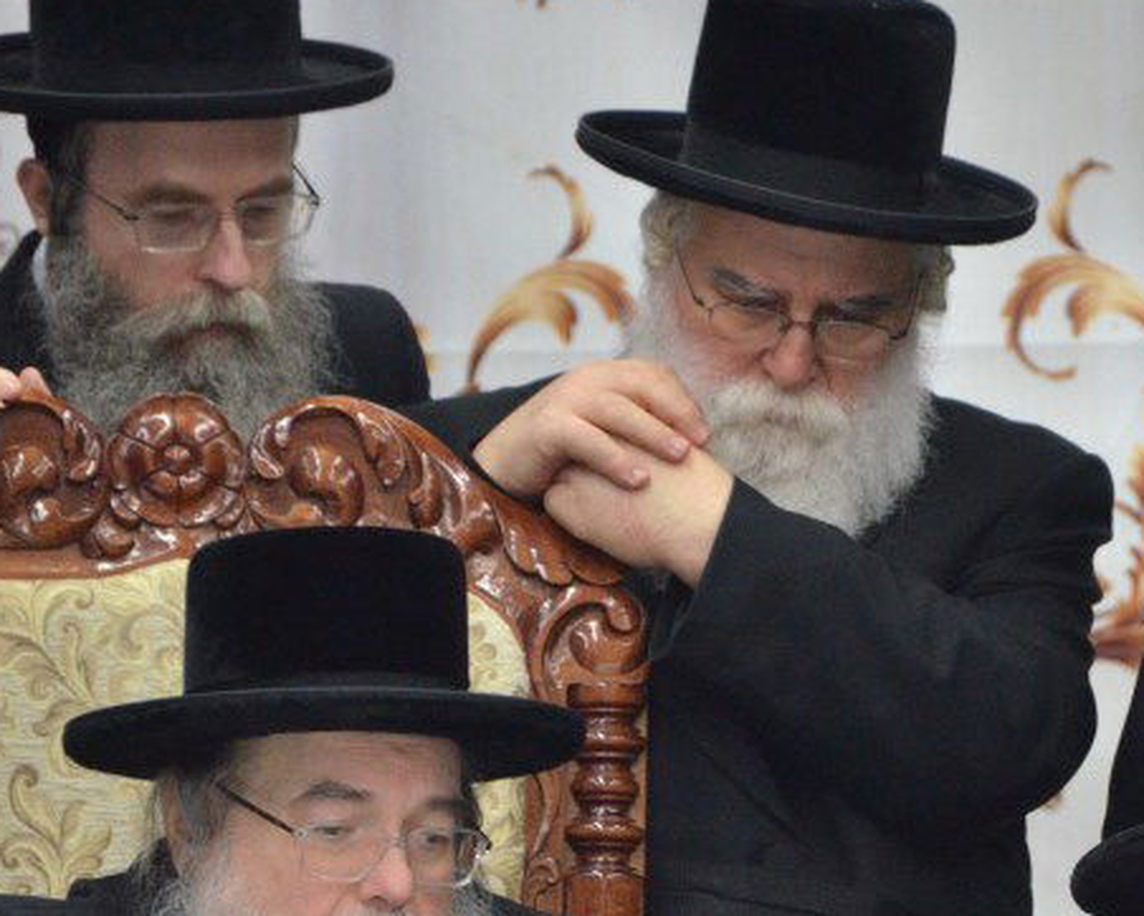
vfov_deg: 1.6
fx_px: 32314
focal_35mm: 954
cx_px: 1038
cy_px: 787
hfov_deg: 2.0
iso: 2000
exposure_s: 1/160
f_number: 5.6
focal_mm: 300
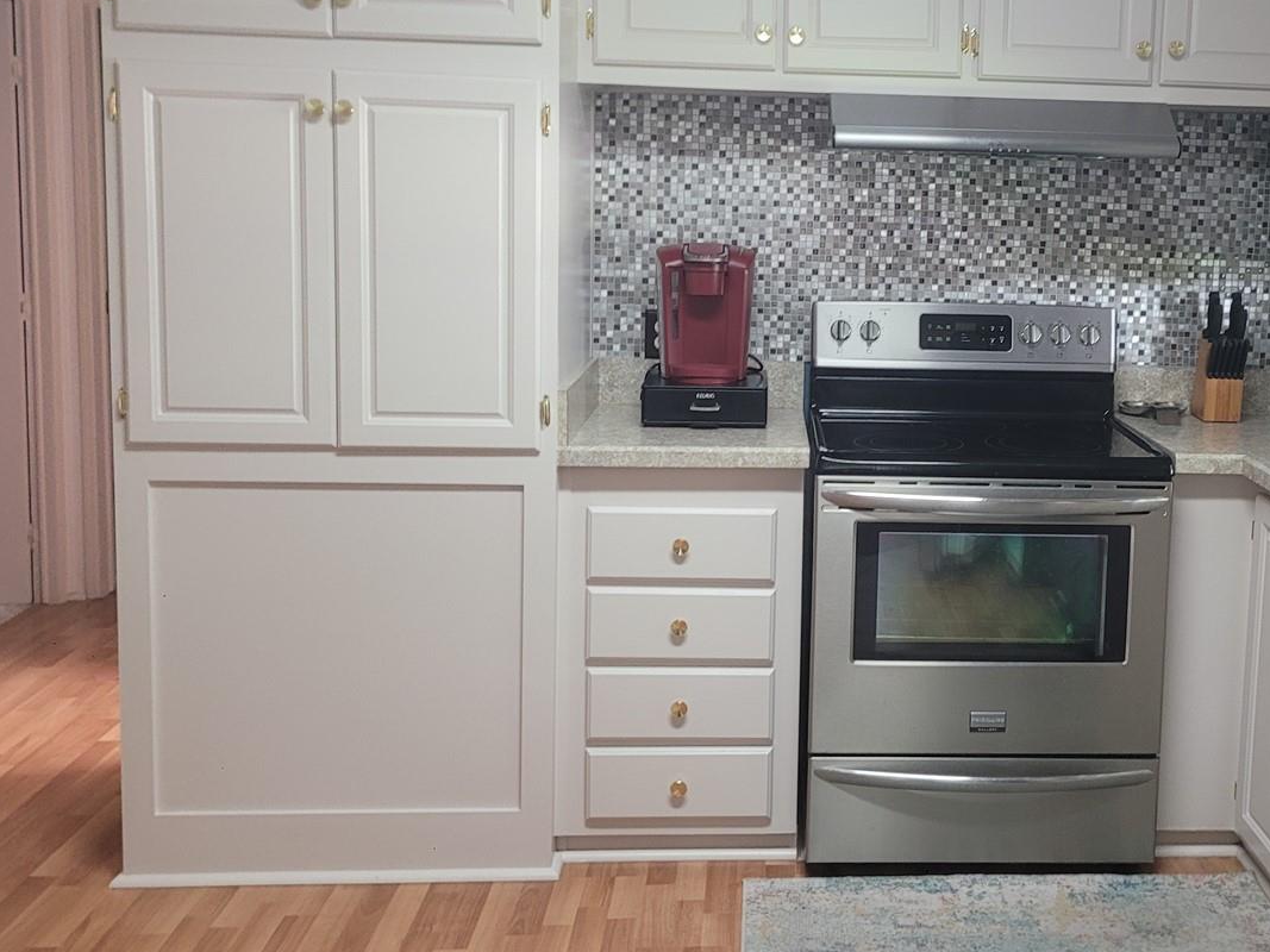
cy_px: 333
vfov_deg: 36.5
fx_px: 1431
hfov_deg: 47.0
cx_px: 856
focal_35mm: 39
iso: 200
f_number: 1.8
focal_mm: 5.4
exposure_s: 1/40
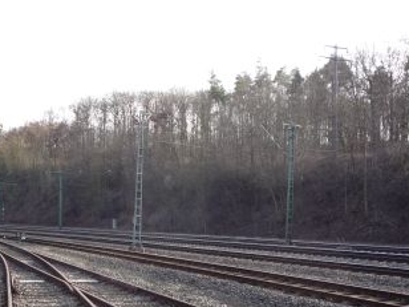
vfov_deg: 27.2
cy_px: 227
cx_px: 134
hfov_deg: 35.8
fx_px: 626
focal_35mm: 53
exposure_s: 1/100
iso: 100
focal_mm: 5.2
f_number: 4
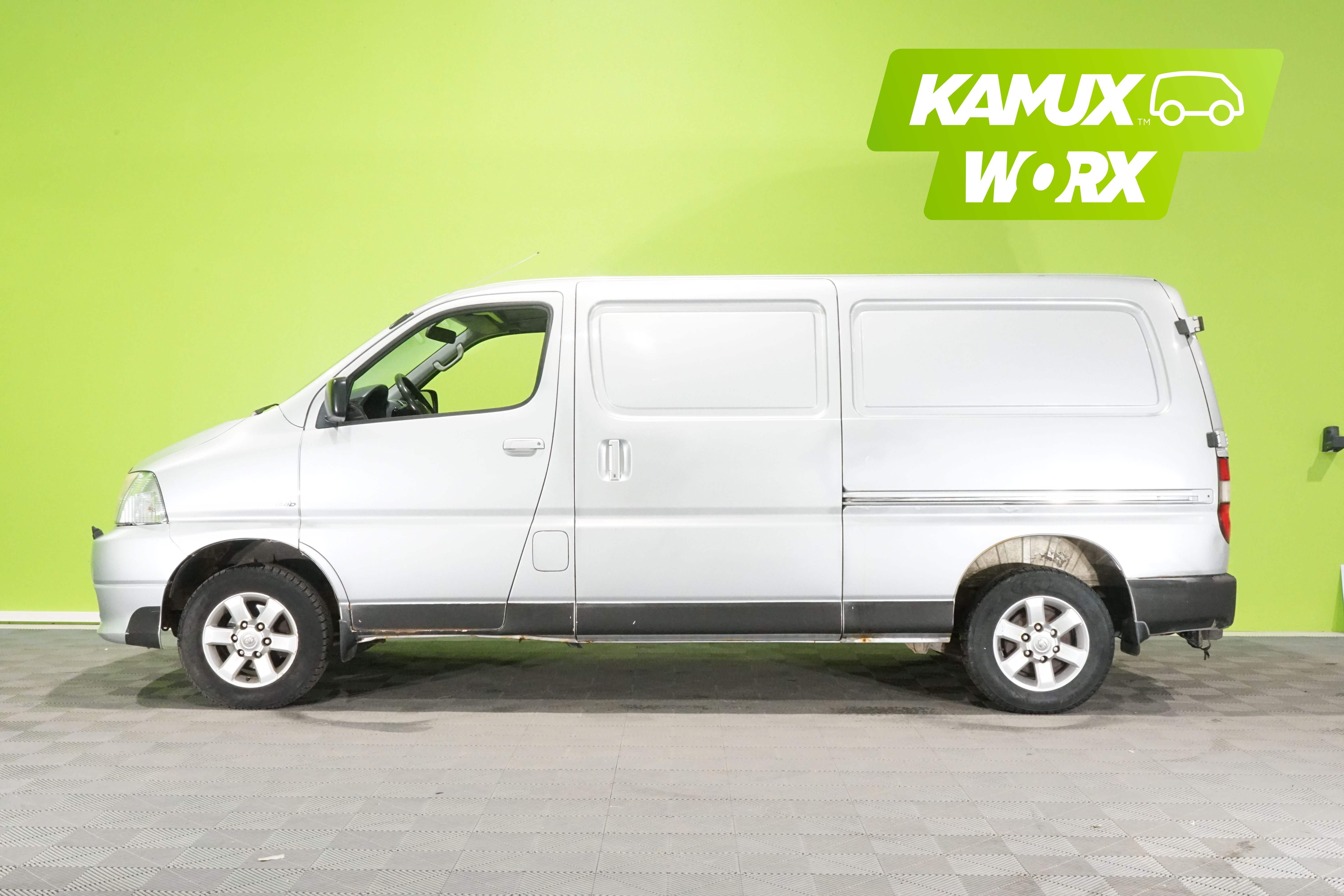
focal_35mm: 37
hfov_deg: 51.9
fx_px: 1381
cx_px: 672
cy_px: 448
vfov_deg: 35.9
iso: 6400
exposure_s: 1/15
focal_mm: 37
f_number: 20
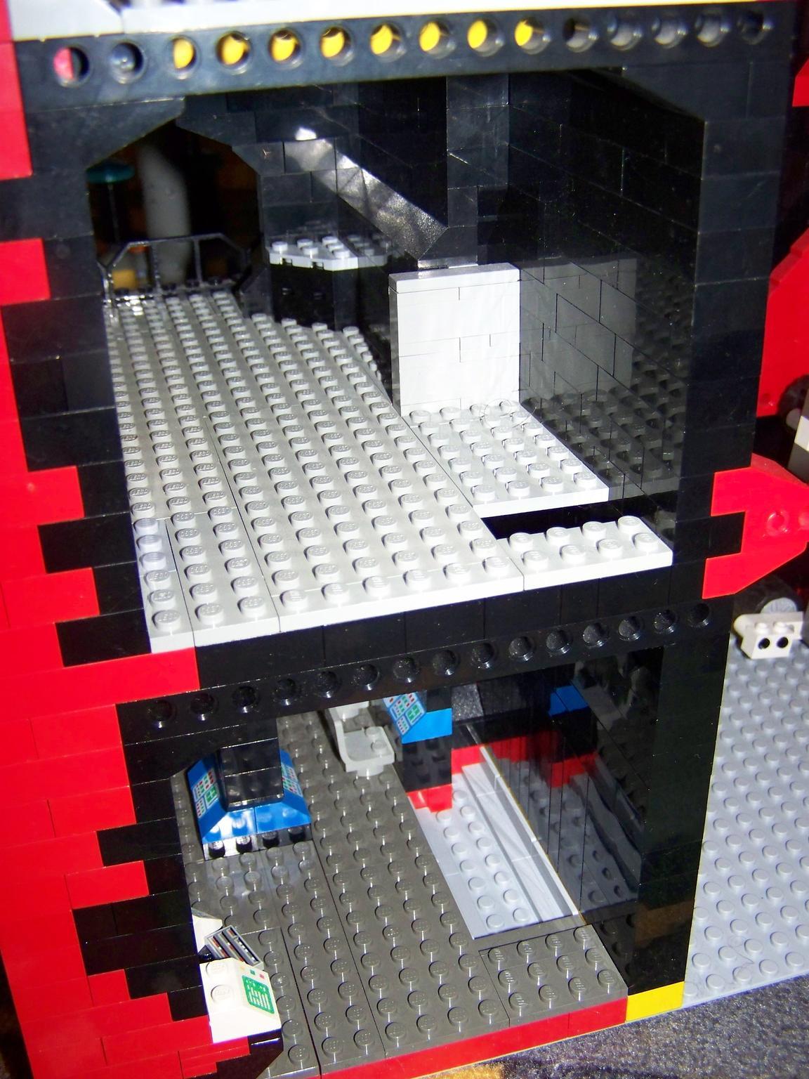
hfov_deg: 37.7
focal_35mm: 38
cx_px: 404
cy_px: 540
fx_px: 1184
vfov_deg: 49.0
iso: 200
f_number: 2.8
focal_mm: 6.3
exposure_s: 1/30
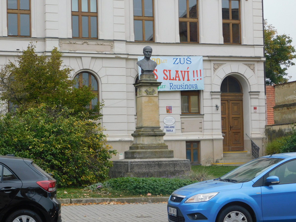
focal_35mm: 80
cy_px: 111
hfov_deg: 24.4
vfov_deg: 18.4
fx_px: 684
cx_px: 148
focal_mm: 14.2
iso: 125
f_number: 4.4
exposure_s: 1/200
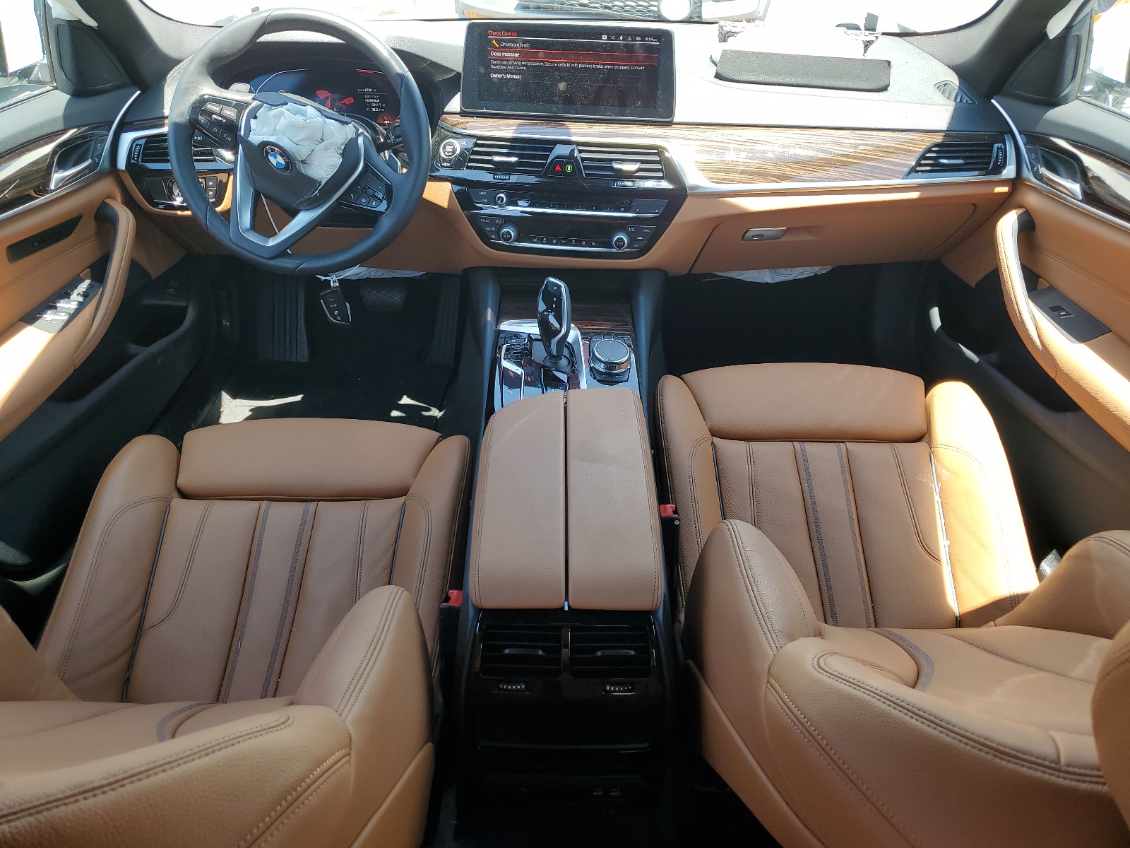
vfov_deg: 53.1
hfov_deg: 67.3
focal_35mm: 26
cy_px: 424
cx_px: 565
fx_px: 849
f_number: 1.5
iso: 50
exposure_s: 1/270
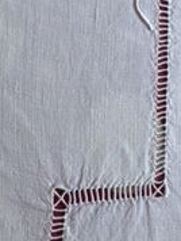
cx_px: 172
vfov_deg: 18.8
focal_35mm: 104
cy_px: 165
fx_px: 723
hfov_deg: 14.1
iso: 32
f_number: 2.2
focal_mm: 4.15
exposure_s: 1/100
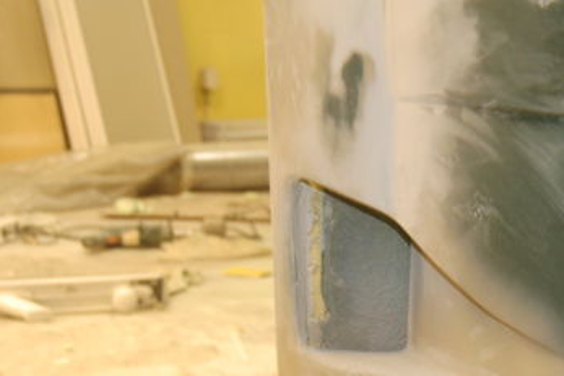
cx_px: 385
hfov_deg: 19.4
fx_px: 1644
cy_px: 345
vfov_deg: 12.9
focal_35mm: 105
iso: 400
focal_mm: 38
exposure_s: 1/5
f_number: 4.8
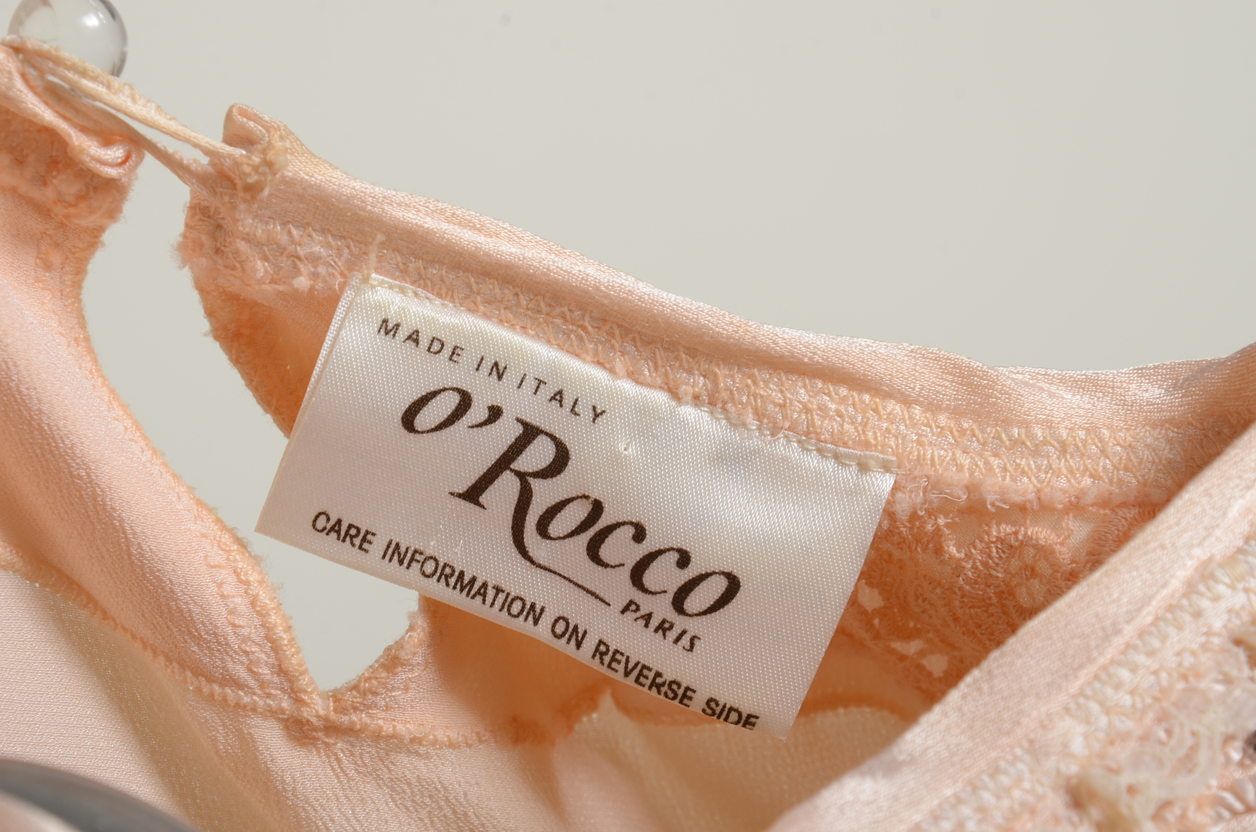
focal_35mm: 138
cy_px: 416
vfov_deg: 9.9
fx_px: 4805
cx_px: 628
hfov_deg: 14.9
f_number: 13
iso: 160
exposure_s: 1/160
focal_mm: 92
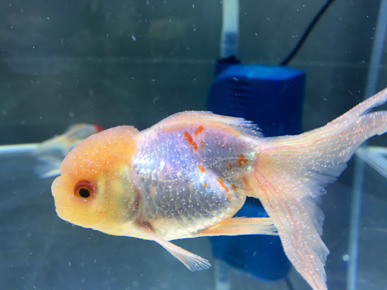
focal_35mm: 29
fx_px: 324
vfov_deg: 48.2
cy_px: 145
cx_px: 194
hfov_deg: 61.7
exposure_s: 1/33
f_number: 2.2
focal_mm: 4.15
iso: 64
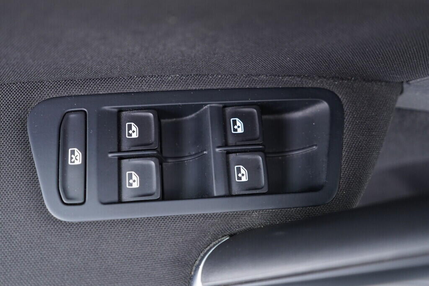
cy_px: 143
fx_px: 429
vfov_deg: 36.9
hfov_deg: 53.1
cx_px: 214
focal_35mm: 36
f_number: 2.8
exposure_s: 1/40
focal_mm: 24
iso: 640
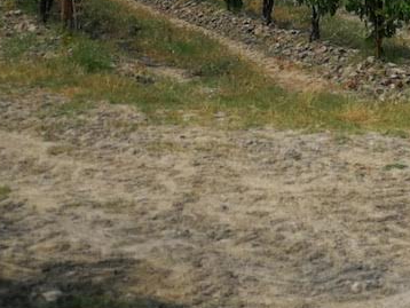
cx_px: 566
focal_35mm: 113
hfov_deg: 16.3
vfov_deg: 12.7
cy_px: -88
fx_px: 1339
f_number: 4
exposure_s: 1/1211
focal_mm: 3.95
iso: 50
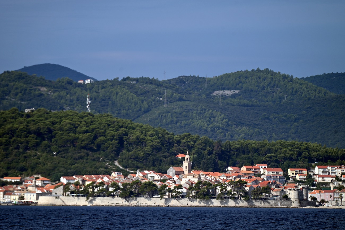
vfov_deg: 4.6
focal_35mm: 300
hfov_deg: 6.9
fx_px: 2875
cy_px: 115
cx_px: 172
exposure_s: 1/1000
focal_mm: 300
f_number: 5.6
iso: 160
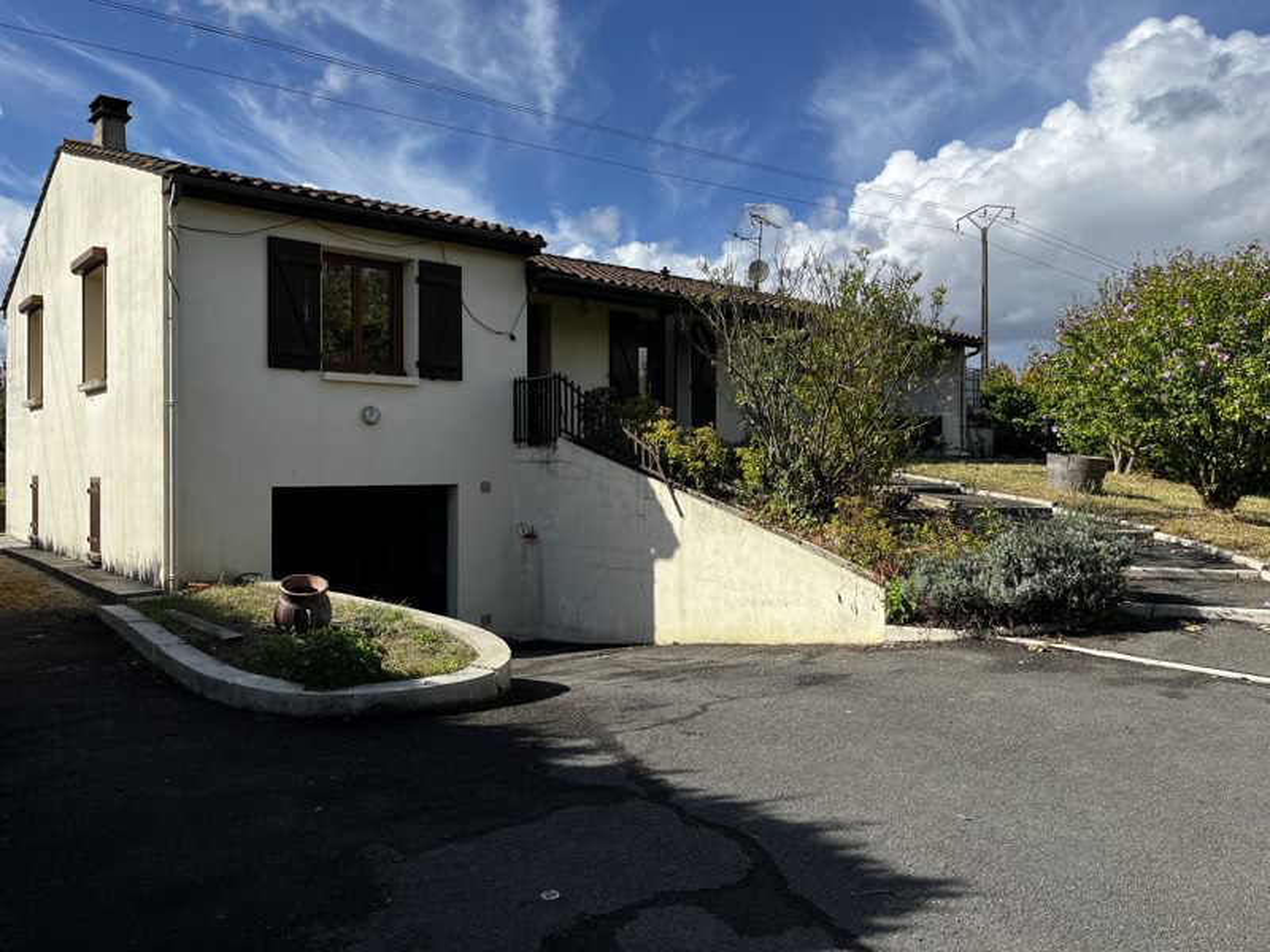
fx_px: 954
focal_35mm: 26
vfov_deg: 53.1
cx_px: 635
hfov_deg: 67.3
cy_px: 476
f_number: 1.6
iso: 50
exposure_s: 1/3521
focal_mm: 5.1
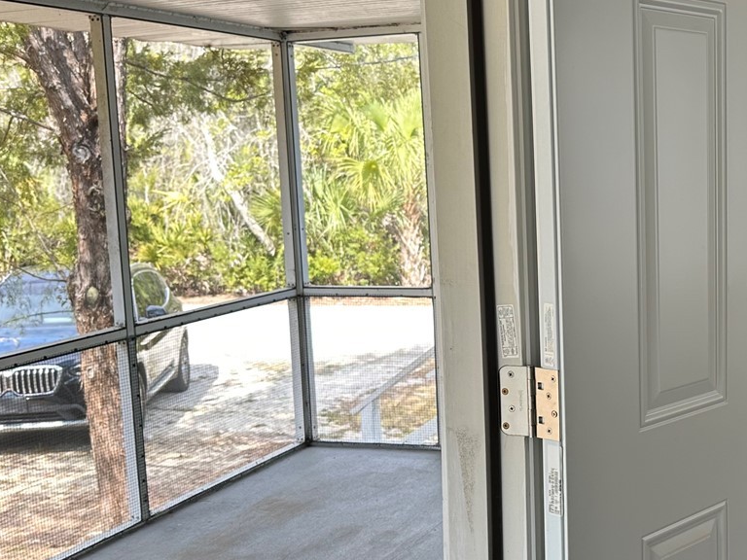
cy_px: 303
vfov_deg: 29.1
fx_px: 1079
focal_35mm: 50
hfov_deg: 35.6
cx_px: 692
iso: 64
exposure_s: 1/176
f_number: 1.78
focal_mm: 6.86
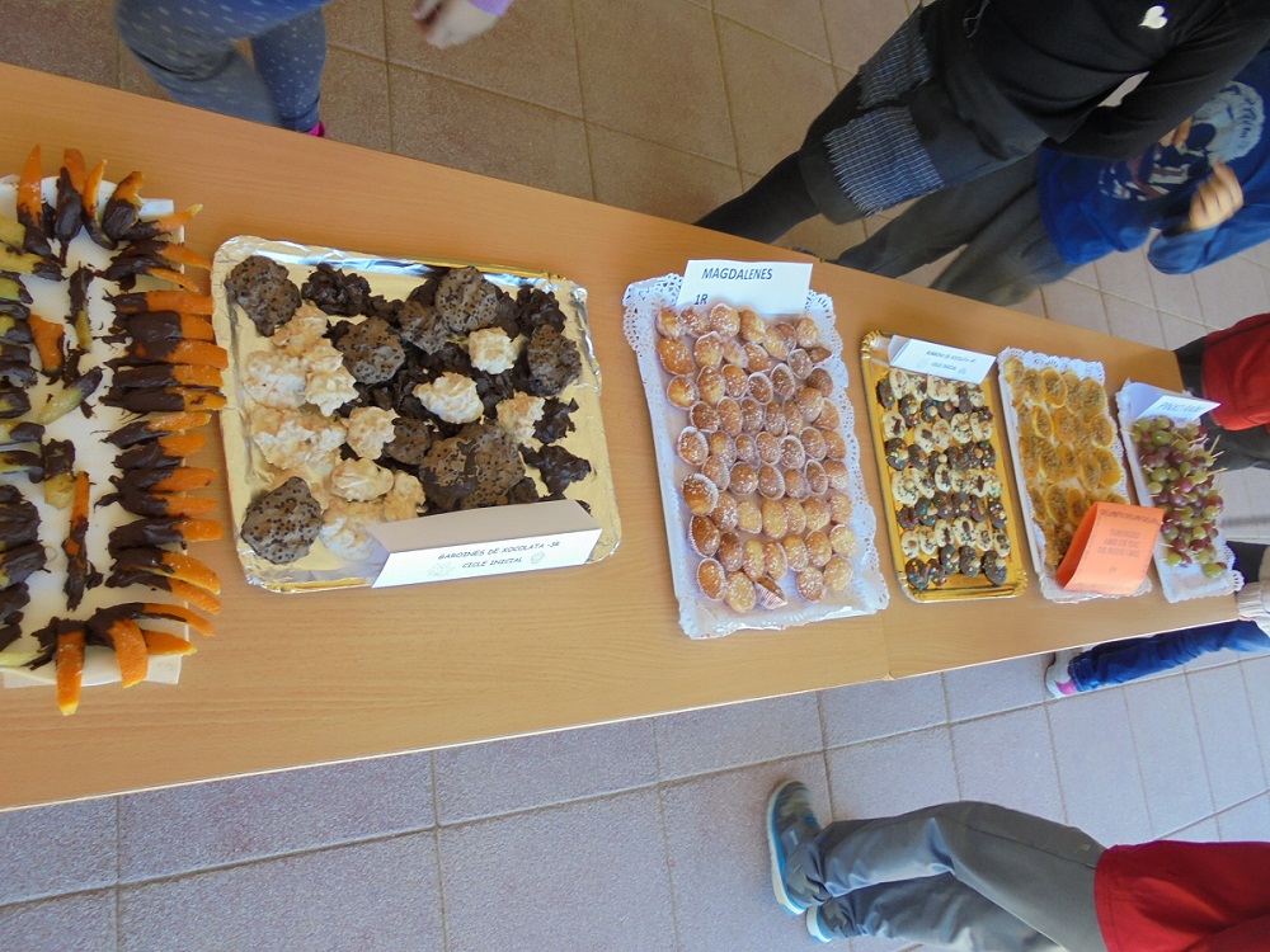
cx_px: 635
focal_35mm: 26
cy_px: 476
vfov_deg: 53.1
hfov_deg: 67.3
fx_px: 954
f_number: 3.5
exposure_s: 1/60
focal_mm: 4.6
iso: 100
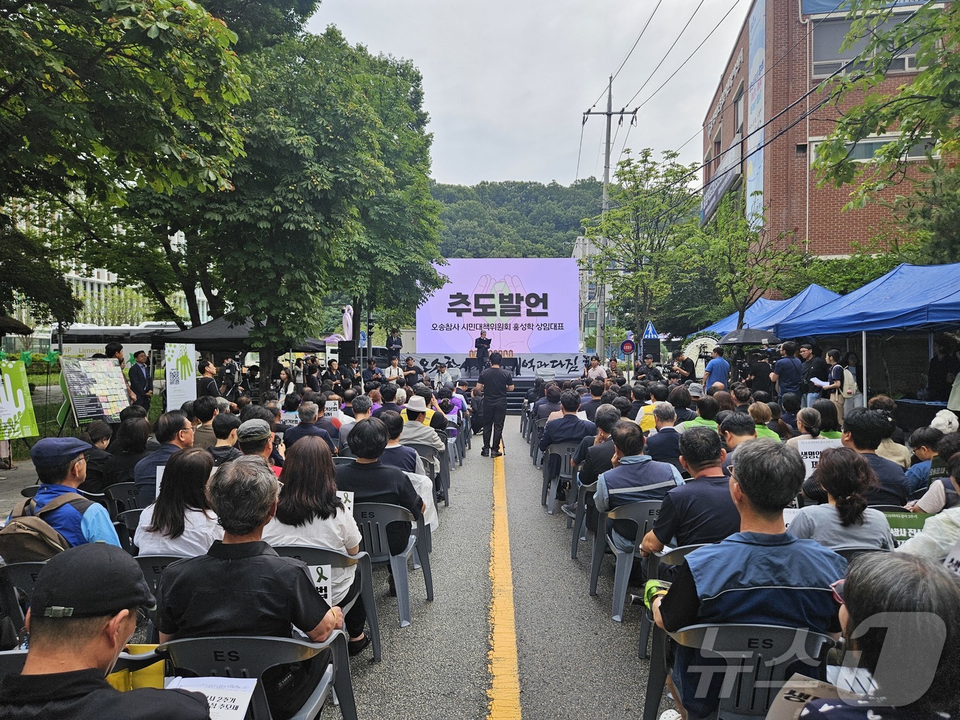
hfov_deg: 73.9
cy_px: 360
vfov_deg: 58.9
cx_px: 480
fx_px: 638
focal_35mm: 23
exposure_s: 1/180
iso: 80
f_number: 1.8
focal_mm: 5.4
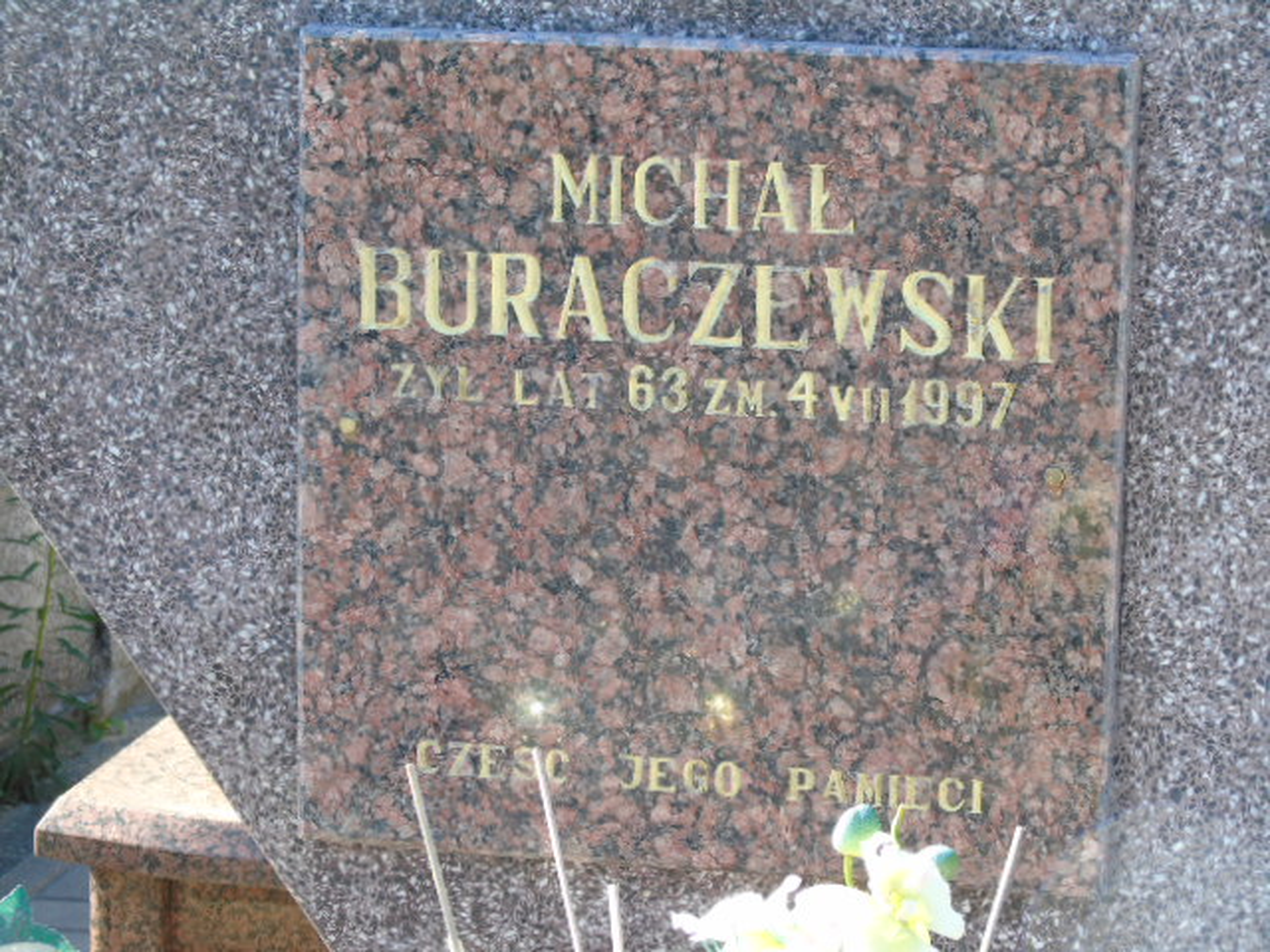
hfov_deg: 13.9
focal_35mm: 142
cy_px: 476
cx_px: 635
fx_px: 5210
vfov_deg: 10.4
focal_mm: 25
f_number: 4.7
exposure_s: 1/125
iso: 160
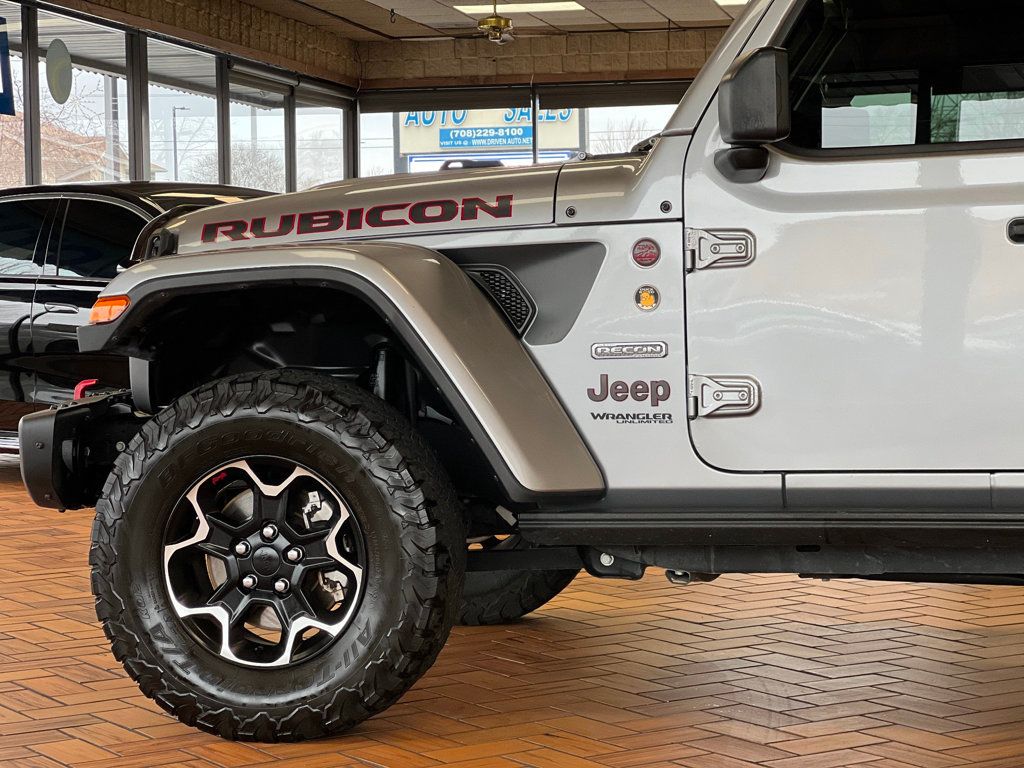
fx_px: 2278
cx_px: 512
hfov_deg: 25.3
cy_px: 384
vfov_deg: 19.1
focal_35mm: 77
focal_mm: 9
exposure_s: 1/120
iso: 200
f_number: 2.8
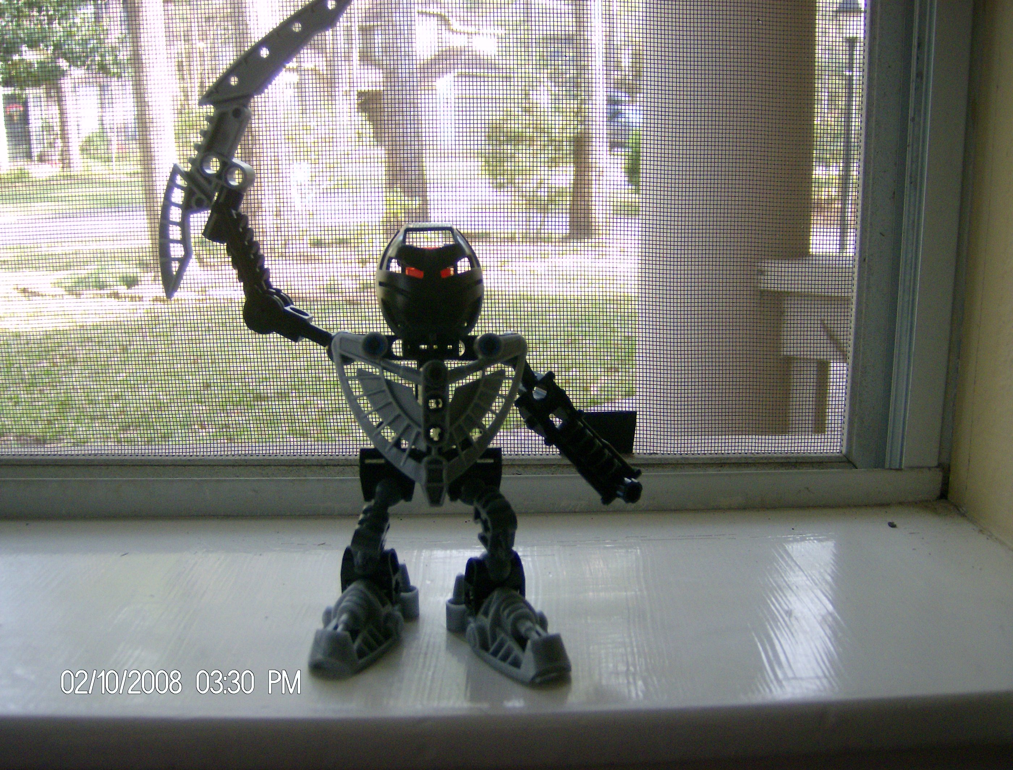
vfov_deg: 40.0
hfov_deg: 51.1
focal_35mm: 36
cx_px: 506
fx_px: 1059
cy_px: 385
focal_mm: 6
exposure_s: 1/64
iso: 128
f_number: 2.8
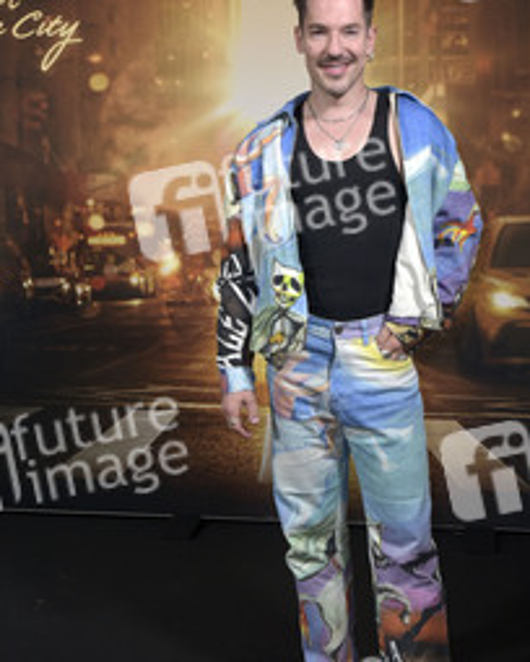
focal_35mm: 53
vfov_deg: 35.4
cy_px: 330
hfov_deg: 28.5
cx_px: 338
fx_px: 1039
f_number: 5.6
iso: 640
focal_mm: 36
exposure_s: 1/200
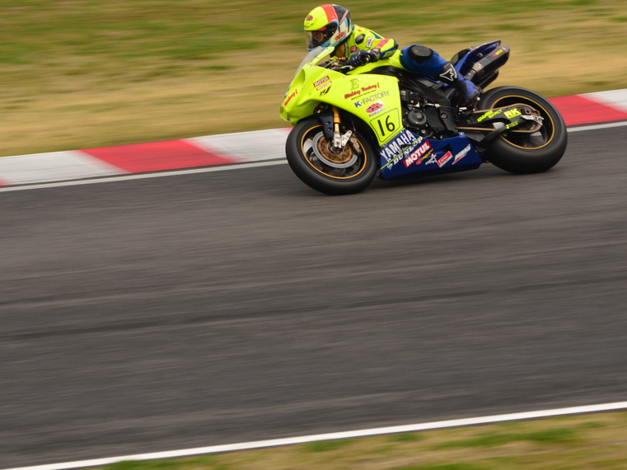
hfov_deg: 4.3
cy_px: 244
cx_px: 342
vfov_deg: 3.2
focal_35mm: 465
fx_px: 8419
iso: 100
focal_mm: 240
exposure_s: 1/160
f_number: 11
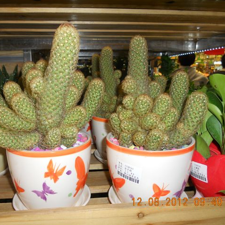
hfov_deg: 50.9
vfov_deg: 51.1
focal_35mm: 32
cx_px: 94
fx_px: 235
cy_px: 113
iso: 80
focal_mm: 4.9
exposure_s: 1/25
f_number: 3.2
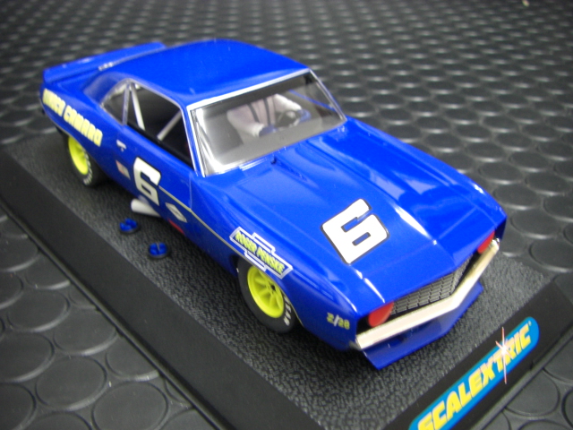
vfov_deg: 37.7
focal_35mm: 38
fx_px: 629
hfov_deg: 49.0
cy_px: 215
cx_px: 286
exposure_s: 1/8
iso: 200
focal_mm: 6.3
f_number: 3.4
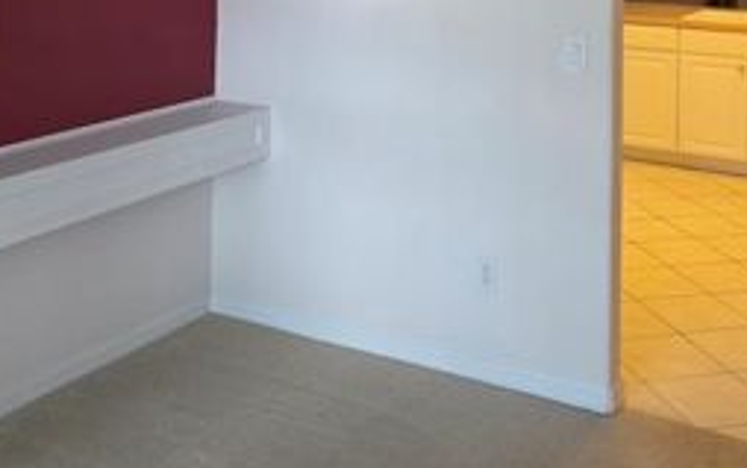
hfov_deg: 39.5
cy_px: -91
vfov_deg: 23.3
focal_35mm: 51
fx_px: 1039
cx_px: 410
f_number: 1.7
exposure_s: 1/120
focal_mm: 6.3
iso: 320
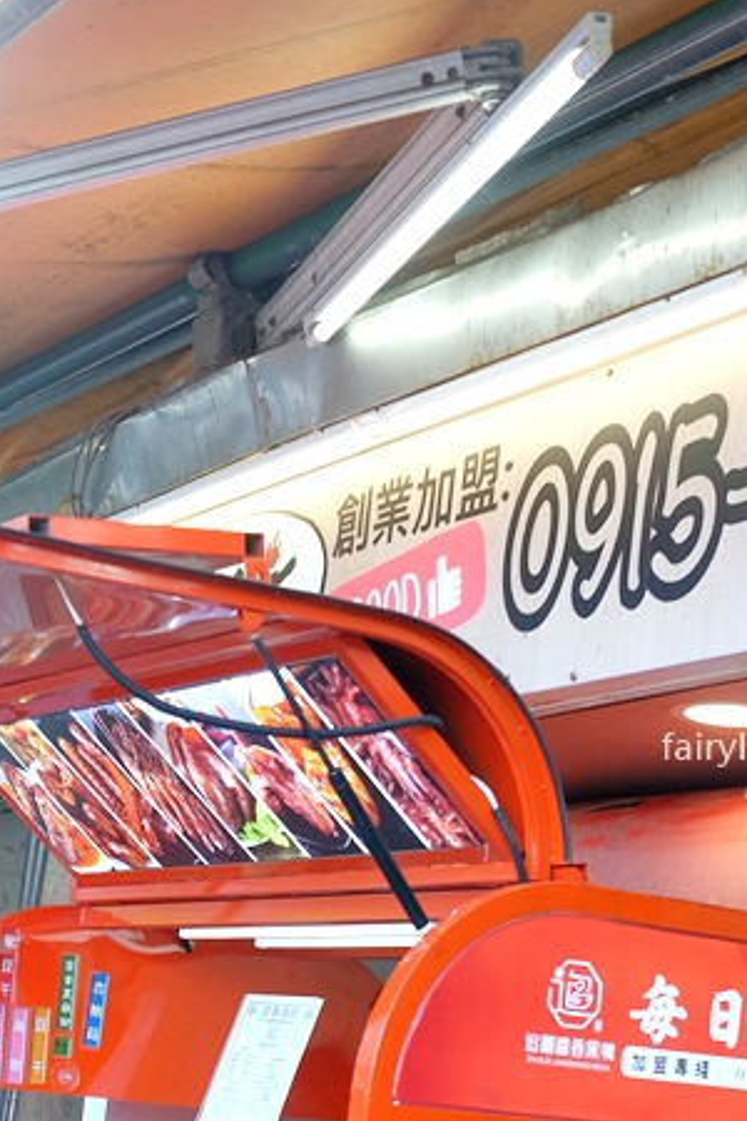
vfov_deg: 27.3
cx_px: 301
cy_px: 1106
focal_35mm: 70
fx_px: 2179
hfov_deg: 19.4
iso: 800
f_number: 2.8
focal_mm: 23
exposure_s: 1/350
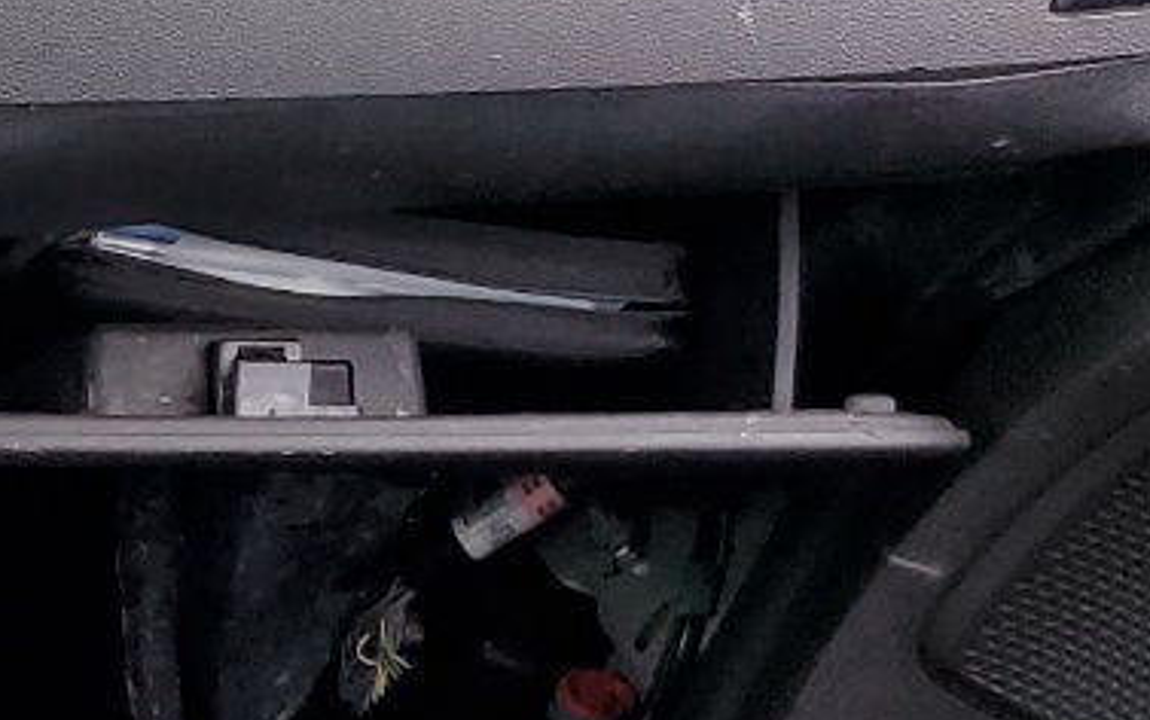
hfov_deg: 14.7
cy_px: 857
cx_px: -1138
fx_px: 3669
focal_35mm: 117
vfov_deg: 11.0
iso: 82
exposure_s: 1/60.2
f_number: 1.5
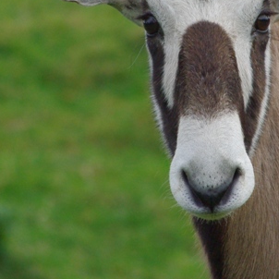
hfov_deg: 1.7
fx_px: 9246
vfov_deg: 1.7
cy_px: 19
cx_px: 203
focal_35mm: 1014
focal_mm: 300
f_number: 8
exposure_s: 1/500
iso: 800
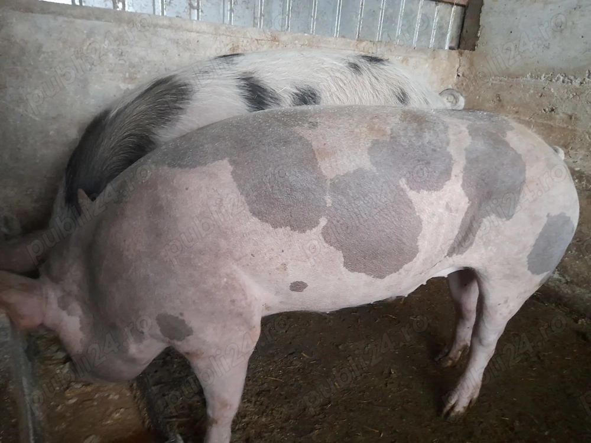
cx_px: 296
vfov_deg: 54.9
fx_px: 427
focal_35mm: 25
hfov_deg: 69.4
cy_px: 222
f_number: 2
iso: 640
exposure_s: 1/20
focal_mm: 4.6
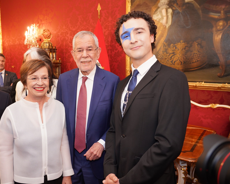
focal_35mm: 28
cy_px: 92
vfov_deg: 51.5
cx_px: 90
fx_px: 191
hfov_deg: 61.6
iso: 1250
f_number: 4.5
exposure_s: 1/60
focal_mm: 24
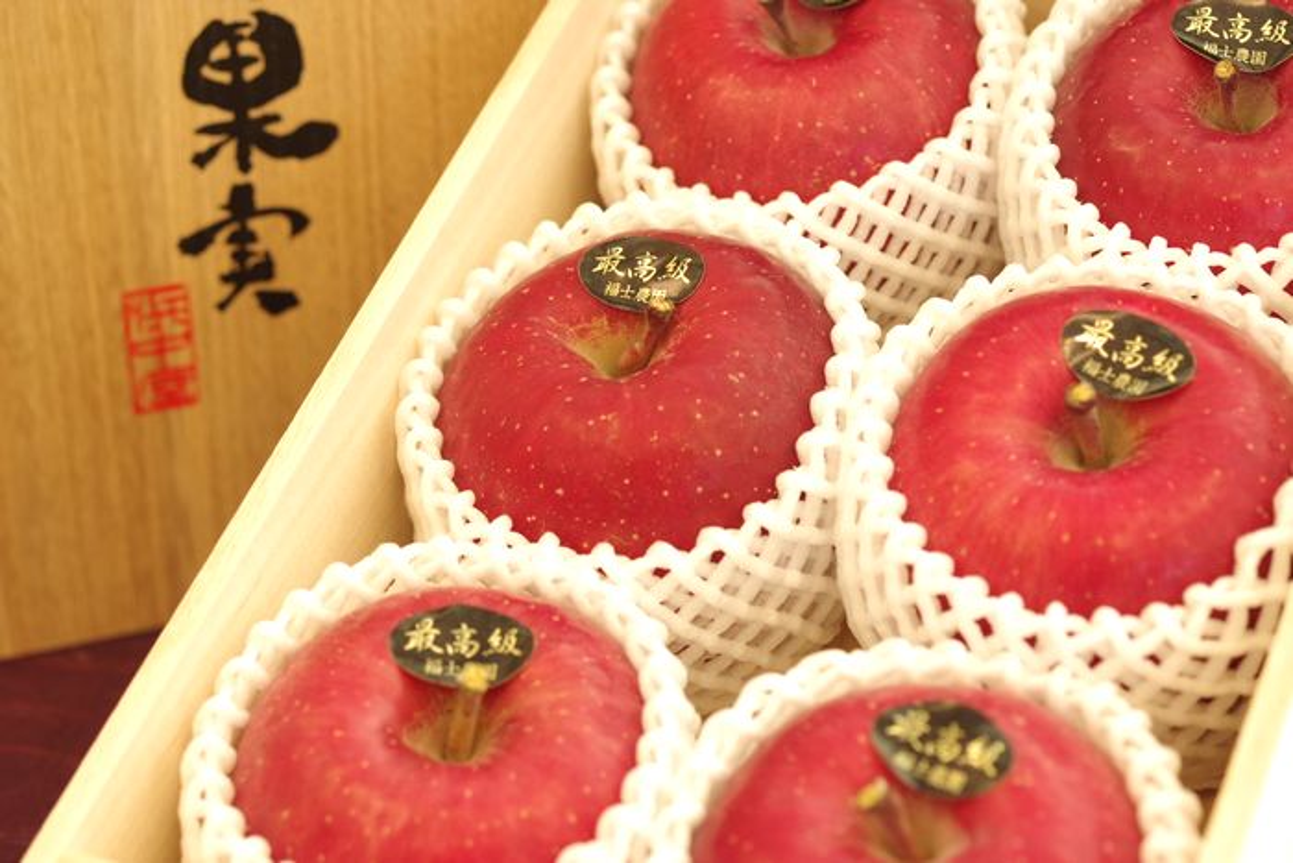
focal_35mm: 75
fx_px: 2694
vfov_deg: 18.2
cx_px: 646
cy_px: 432
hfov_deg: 27.0
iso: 800
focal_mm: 50
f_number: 4
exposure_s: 1/100
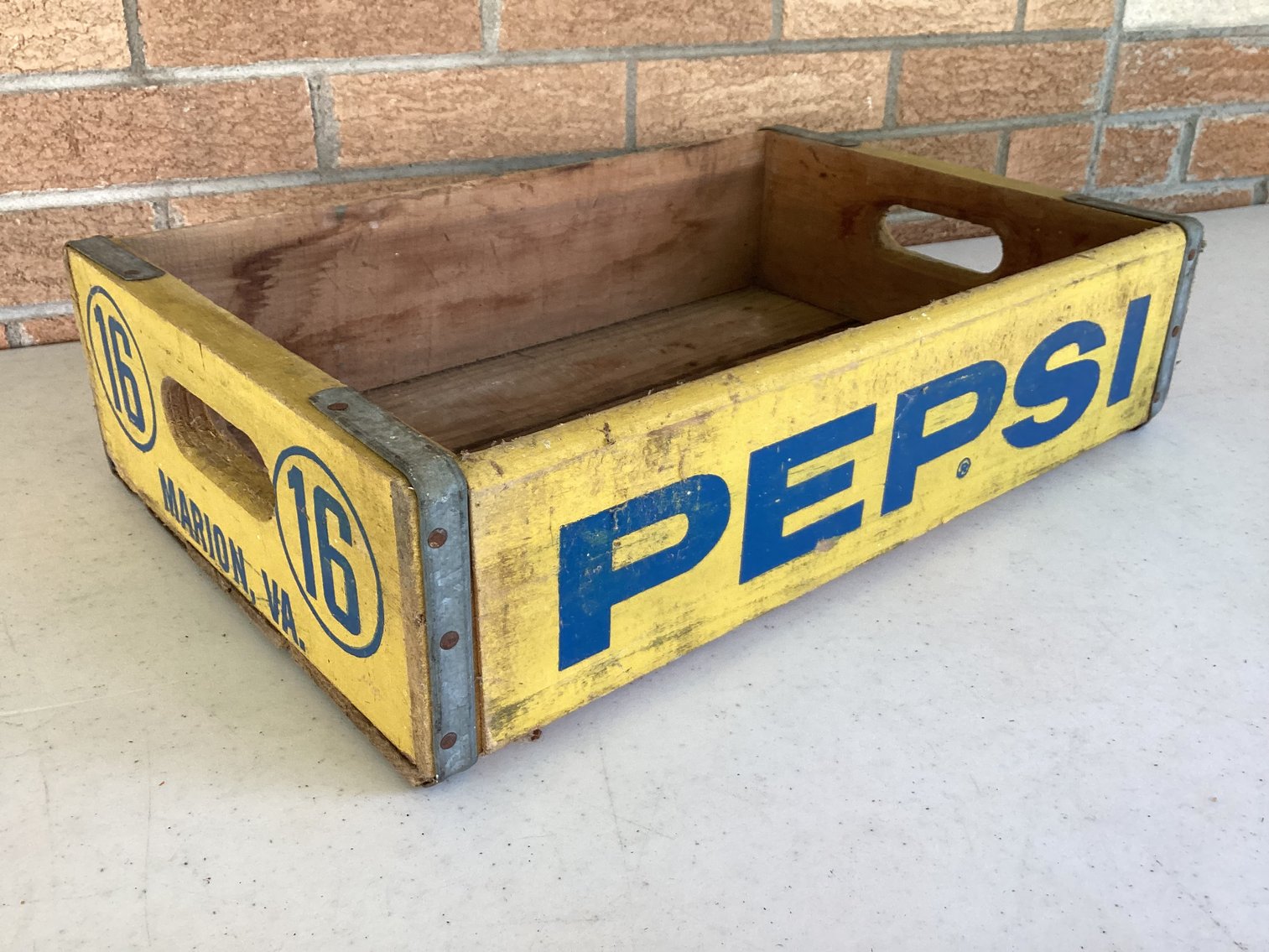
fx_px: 1137
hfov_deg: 58.3
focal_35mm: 31
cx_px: 634
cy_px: 476
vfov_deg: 45.4
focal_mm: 3.3
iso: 50
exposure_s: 1/120
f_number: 2.4
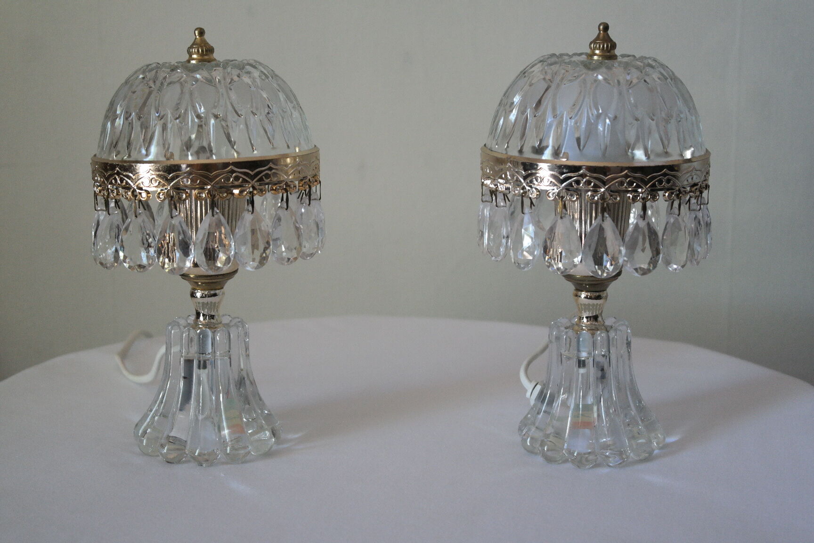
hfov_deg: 34.5
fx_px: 1311
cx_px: 407
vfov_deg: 23.4
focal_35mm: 58
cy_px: 272
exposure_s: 1/60
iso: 800
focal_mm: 38
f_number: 5
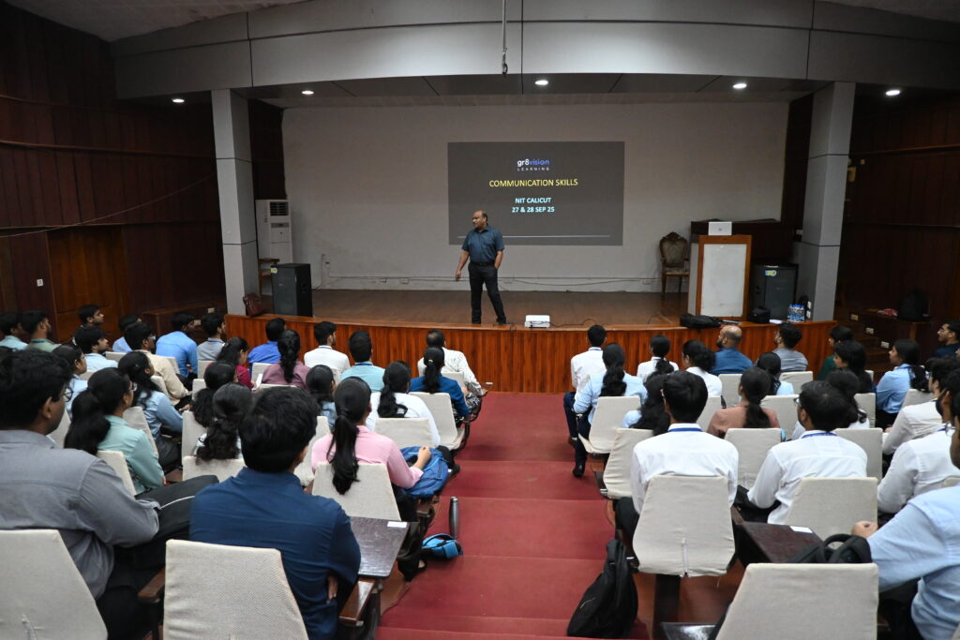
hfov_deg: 73.7
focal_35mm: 24
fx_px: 640
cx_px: 480
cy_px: 320
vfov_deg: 53.1
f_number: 3.5
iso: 3200
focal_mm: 16
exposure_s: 1/125
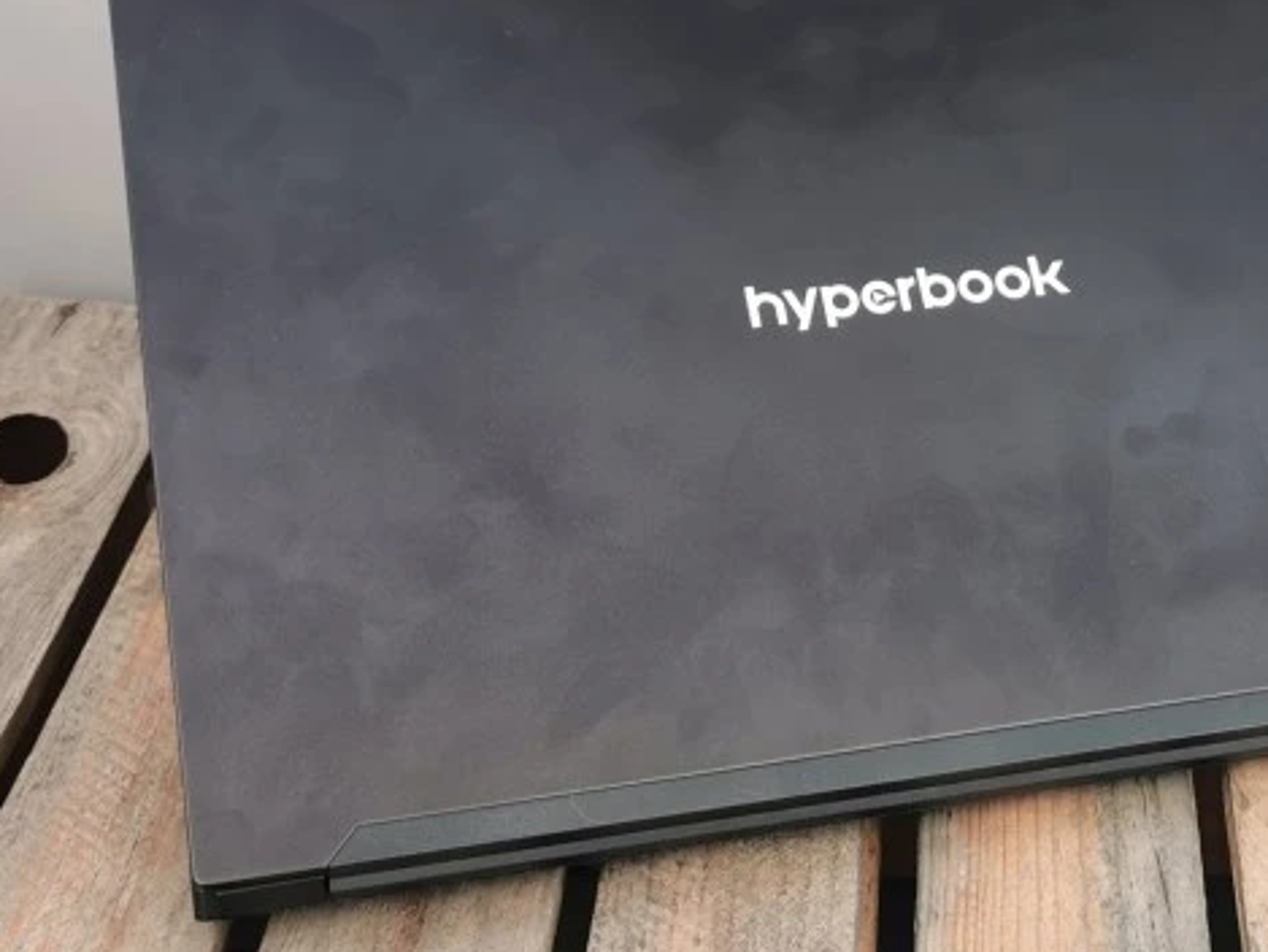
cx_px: 892
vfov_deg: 19.6
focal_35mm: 75
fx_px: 2748
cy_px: 308
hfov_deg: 25.8
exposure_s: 1/190
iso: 50
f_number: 1.6
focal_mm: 5.56
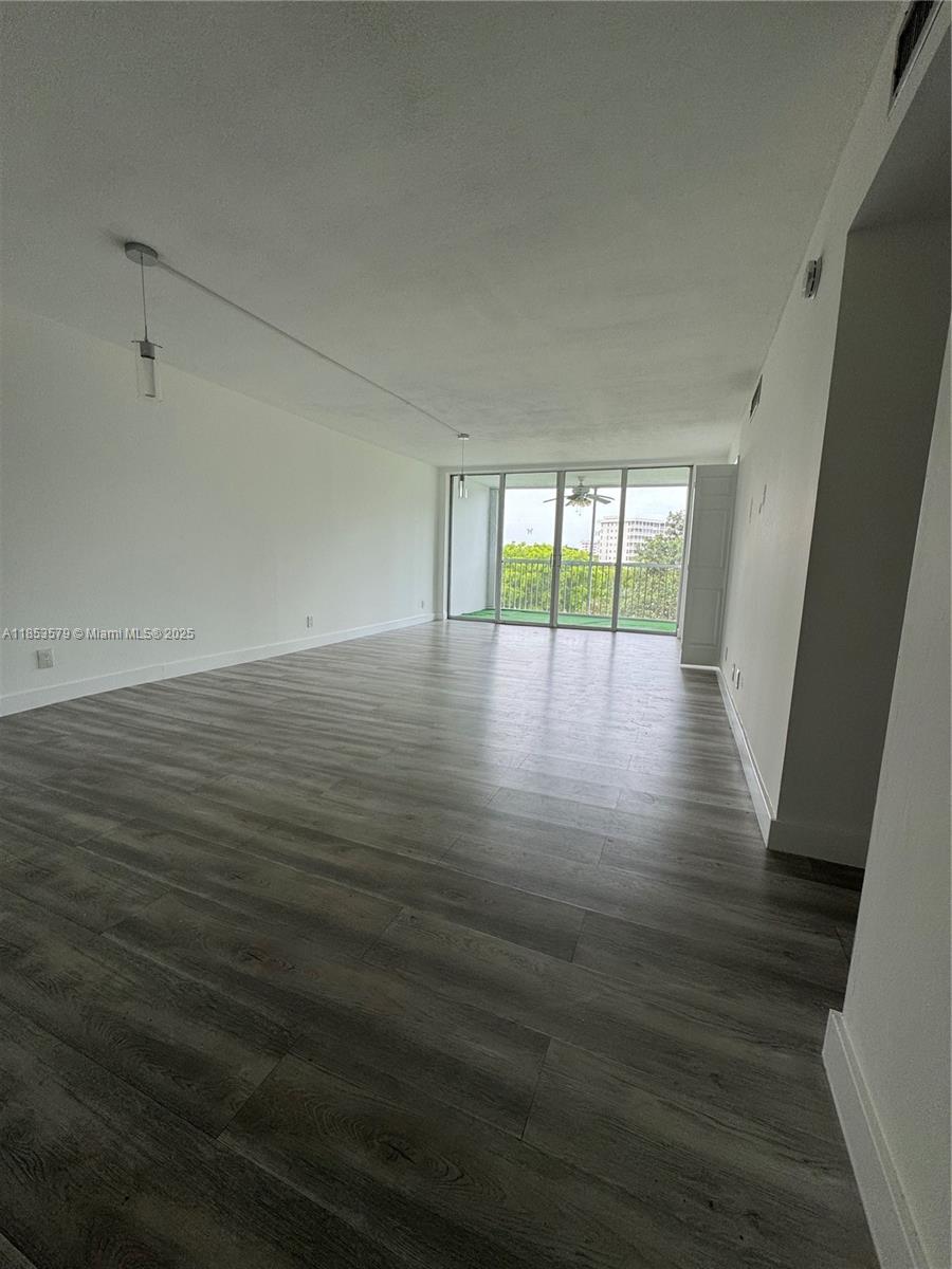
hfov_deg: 85.7
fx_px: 513
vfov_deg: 102.1
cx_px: 476
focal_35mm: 14
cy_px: 634
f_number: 2.2
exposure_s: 1/99
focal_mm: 2.22
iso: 50
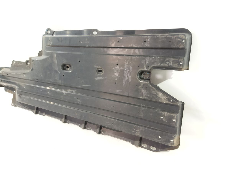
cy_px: 86
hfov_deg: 65.3
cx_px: 115
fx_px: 179
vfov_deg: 51.4
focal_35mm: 27
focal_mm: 4.71
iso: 313
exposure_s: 1/33
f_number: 1.79
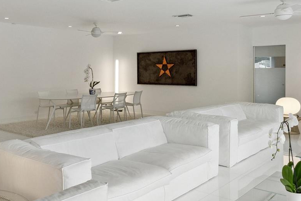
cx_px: 88
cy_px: 80
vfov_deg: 35.8
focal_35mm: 37
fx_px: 309
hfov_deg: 50.4
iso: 640
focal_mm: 12
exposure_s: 1/160
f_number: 8
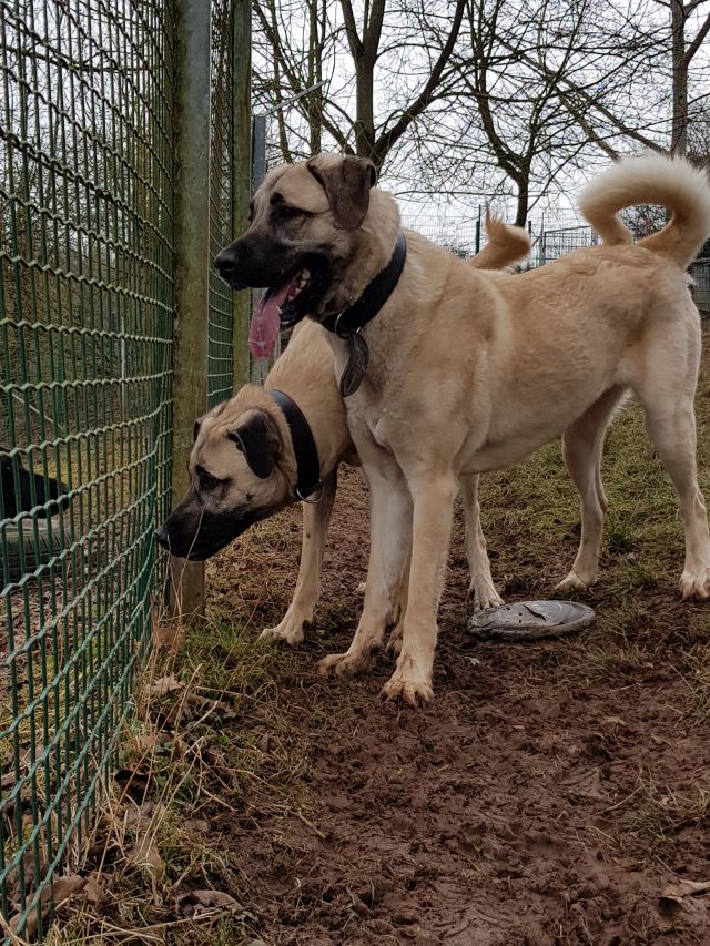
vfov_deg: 67.3
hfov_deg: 53.1
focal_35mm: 26
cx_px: 355
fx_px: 711
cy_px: 473
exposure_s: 1/686
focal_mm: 4.2
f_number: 1.7
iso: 40
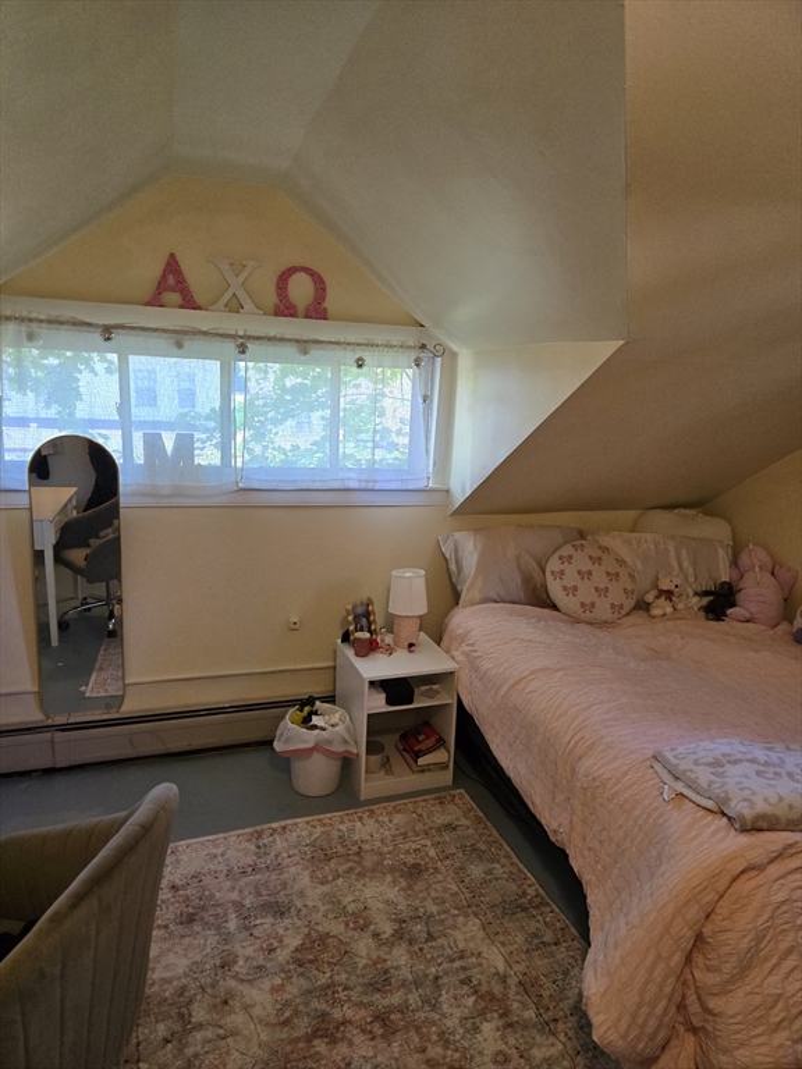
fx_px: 710
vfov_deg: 73.9
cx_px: 401
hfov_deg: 58.9
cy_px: 534
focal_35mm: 23
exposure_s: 1/120
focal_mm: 5.4
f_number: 1.8
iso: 320
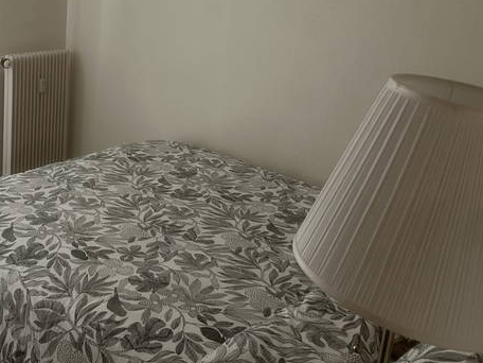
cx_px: 86
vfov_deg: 31.4
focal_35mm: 45
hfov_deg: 40.1
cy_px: 72
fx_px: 628
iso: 80
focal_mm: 5.7
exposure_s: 1/50
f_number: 1.5
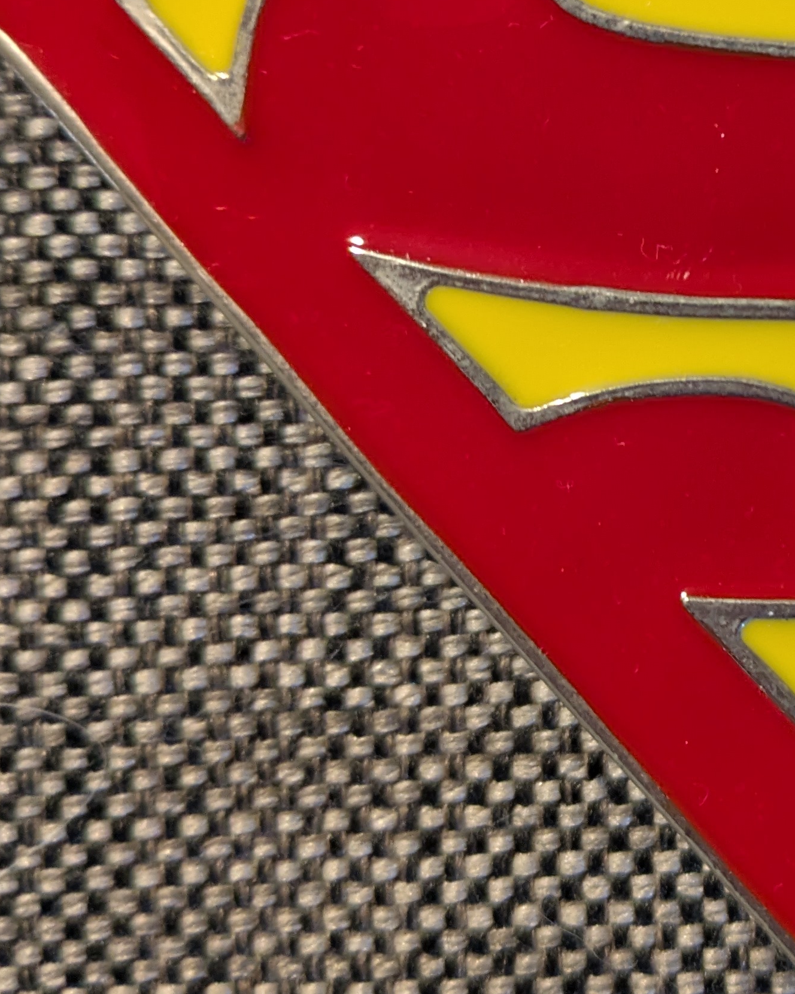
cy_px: 246
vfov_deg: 27.5
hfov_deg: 21.3
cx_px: 874
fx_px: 2000
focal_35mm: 68
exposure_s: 1/50
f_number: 1.89
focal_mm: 5.43
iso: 553
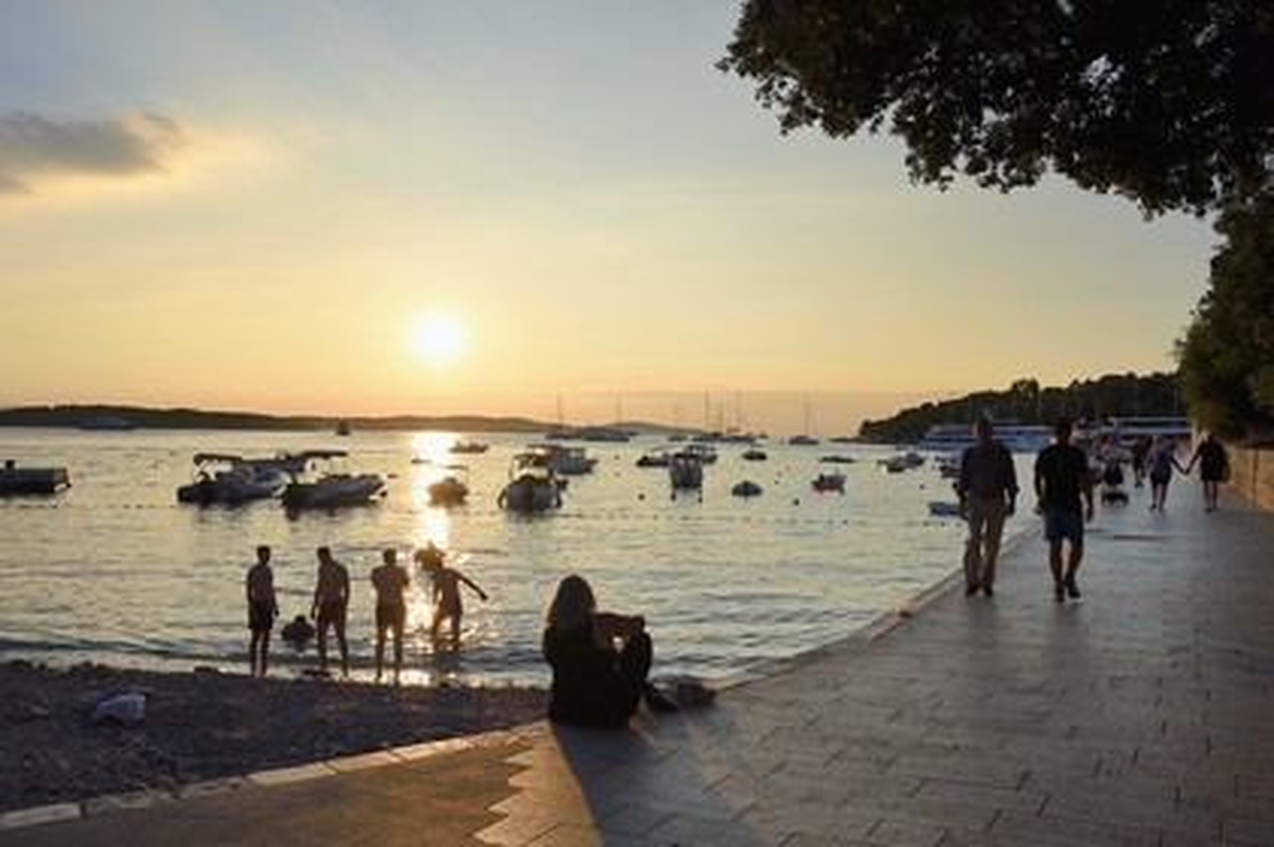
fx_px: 1132
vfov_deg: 41.1
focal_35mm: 32
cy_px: 424
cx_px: 637
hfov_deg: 58.8
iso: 200
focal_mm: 32
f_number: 11
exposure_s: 1/400
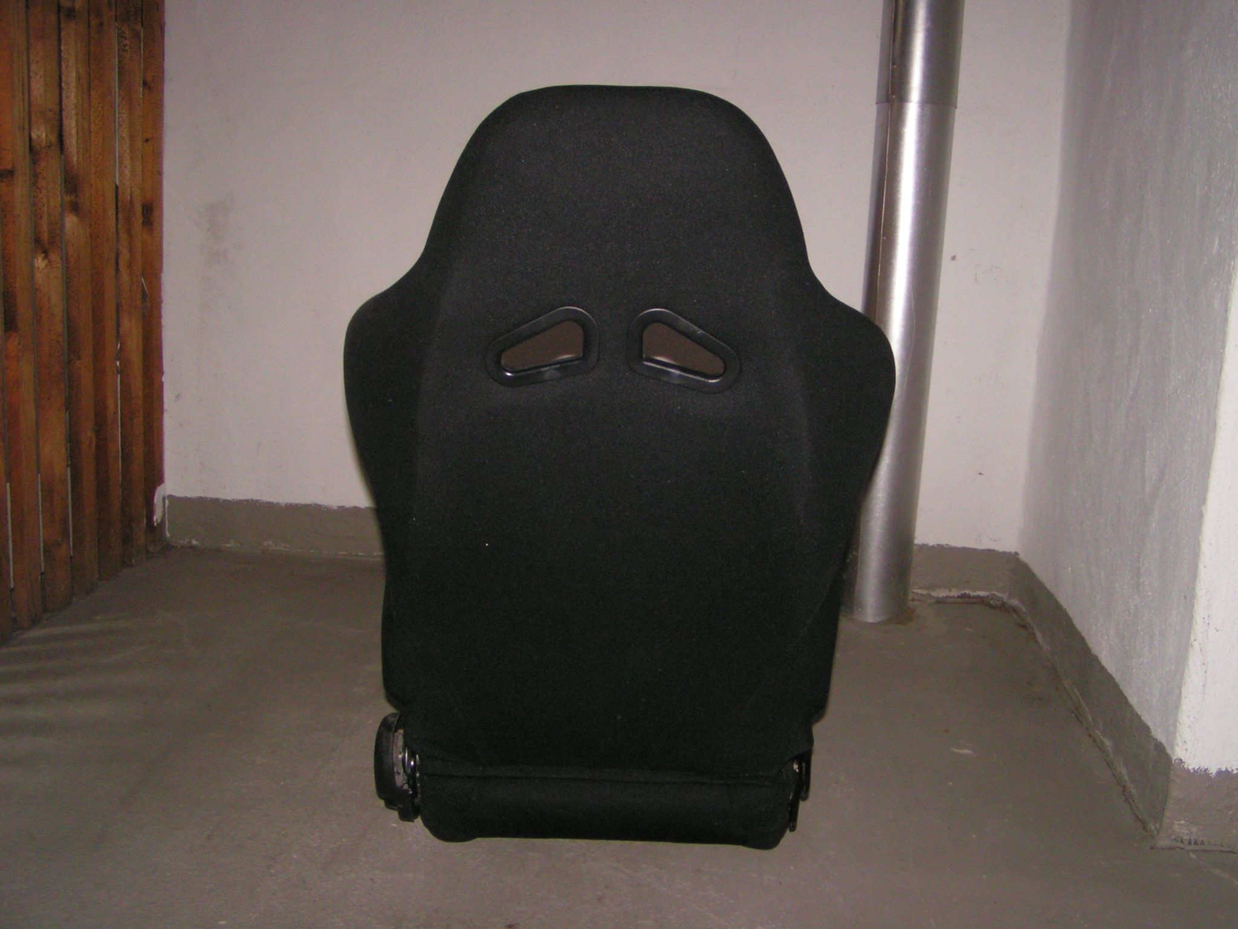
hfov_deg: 49.0
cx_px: 619
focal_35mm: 38
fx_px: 1359
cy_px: 464
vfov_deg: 37.7
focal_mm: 5.8
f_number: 2.8
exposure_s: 1/40
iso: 200
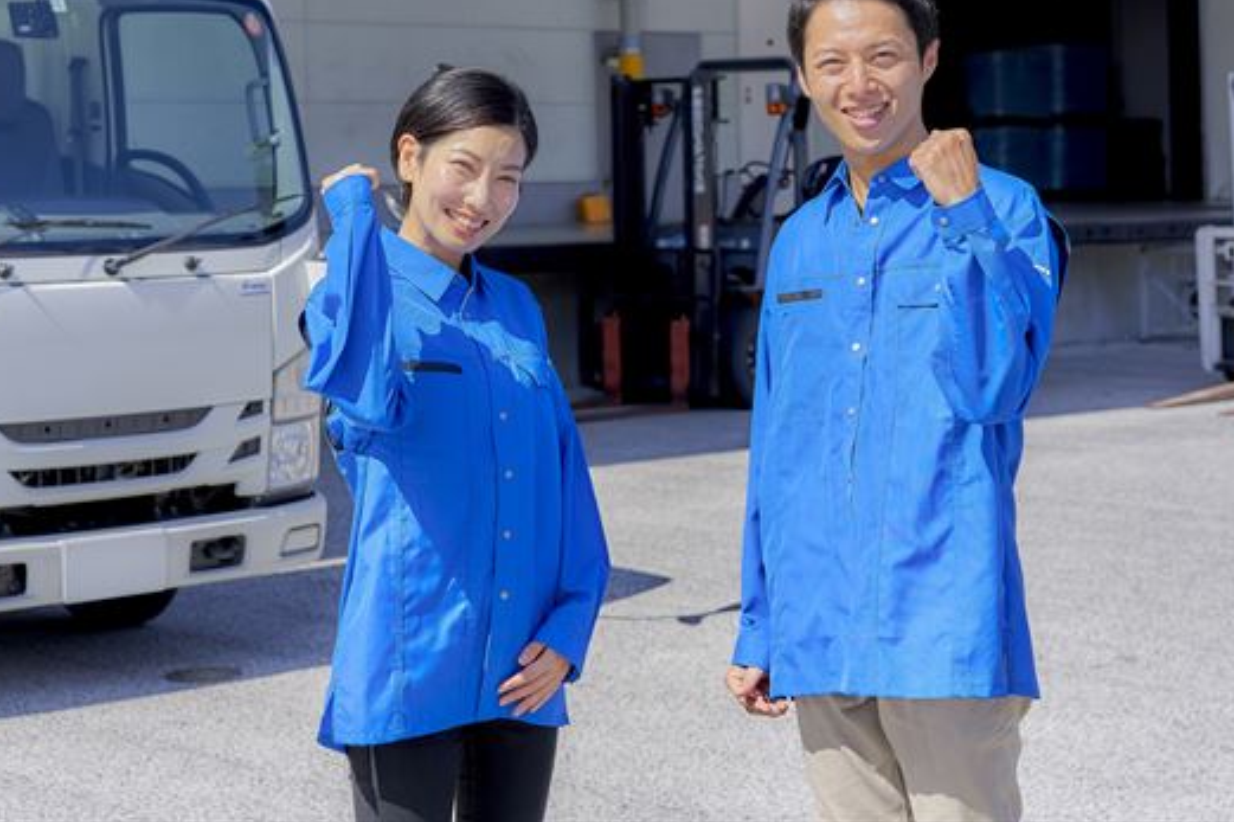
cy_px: 256
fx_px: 2604
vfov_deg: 17.9
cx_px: 519
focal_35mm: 76
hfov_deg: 26.6
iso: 100
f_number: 5.6
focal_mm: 55
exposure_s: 1/400
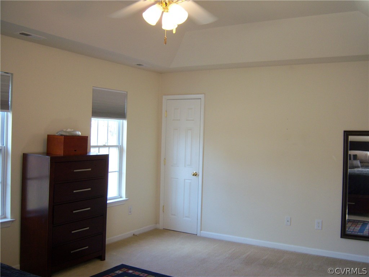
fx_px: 384
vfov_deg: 39.7
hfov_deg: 51.4
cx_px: 184
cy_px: 138
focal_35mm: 36
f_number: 2.8
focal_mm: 7.5
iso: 160
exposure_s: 1/60
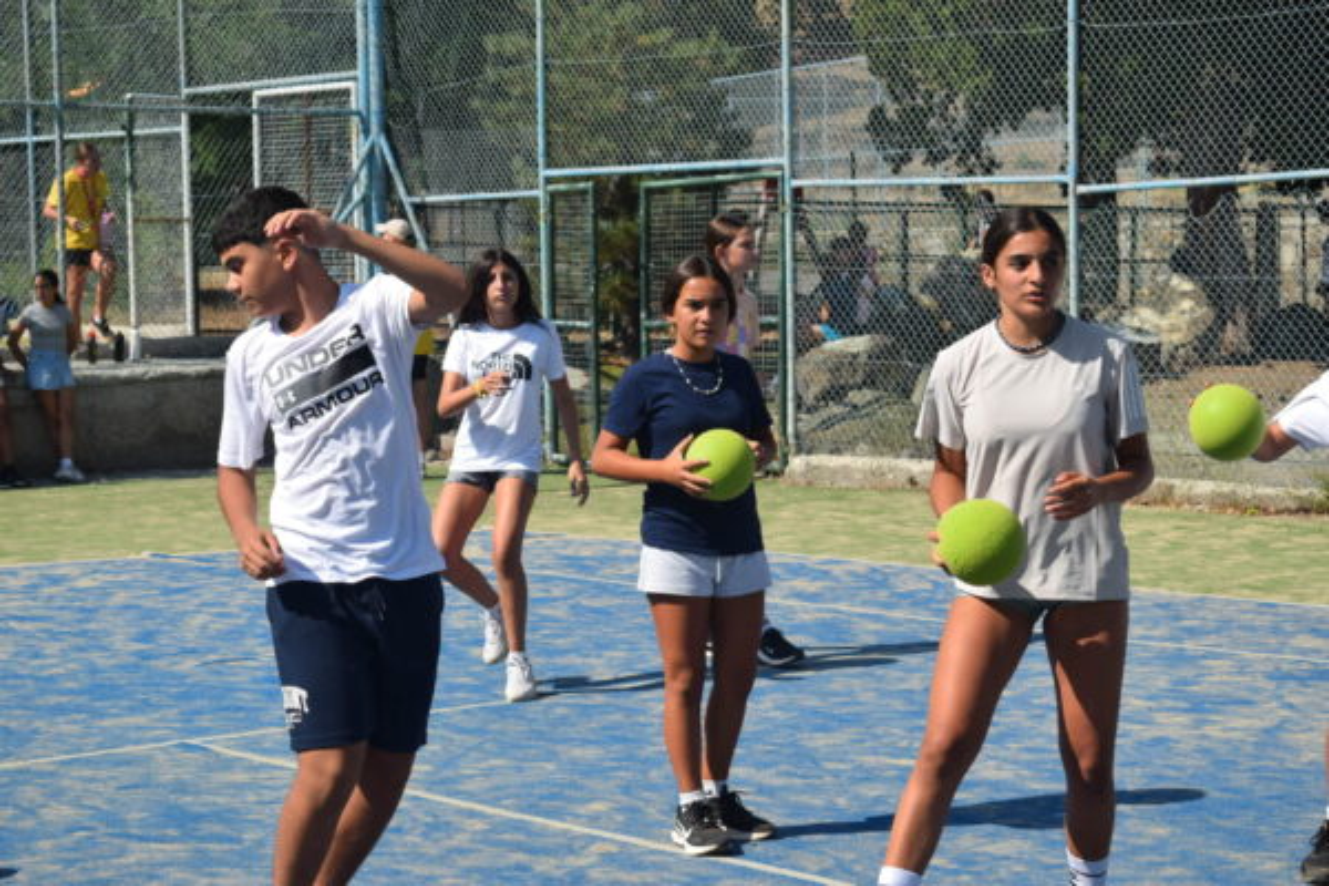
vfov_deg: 17.5
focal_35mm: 78
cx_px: 664
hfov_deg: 26.0
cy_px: 443
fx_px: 2879
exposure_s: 1/1600
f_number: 7.1
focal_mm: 52
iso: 400
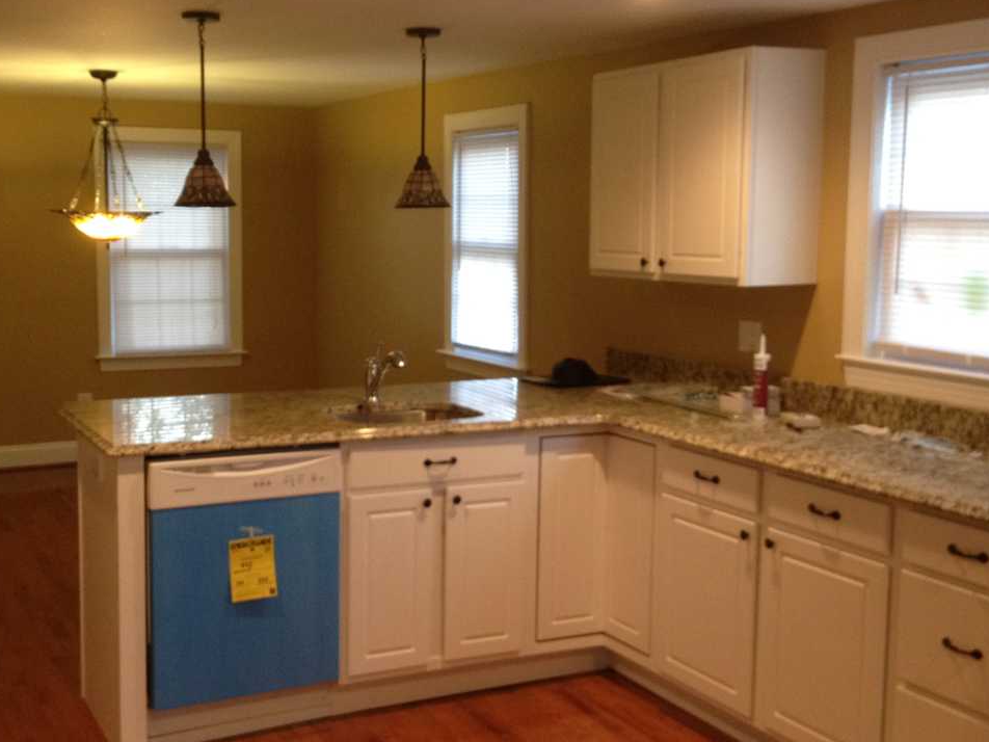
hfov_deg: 38.8
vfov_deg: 29.7
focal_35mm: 49
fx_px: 1400
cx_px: 396
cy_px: 364
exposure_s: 1/20
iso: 200
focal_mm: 4.28
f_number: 2.4
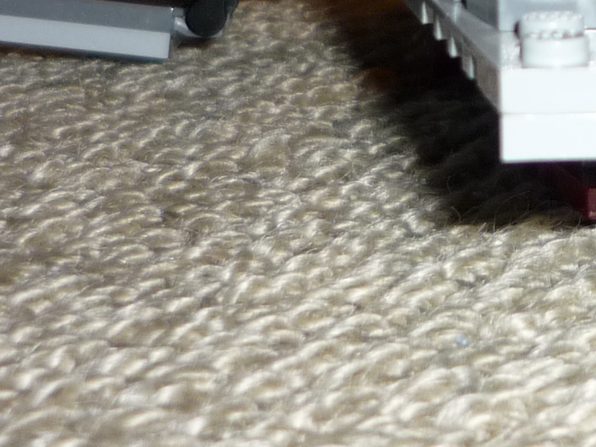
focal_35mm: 129
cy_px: -130
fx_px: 2221
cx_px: 729
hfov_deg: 14.7
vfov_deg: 11.2
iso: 100
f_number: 2.9
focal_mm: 6
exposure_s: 1/30
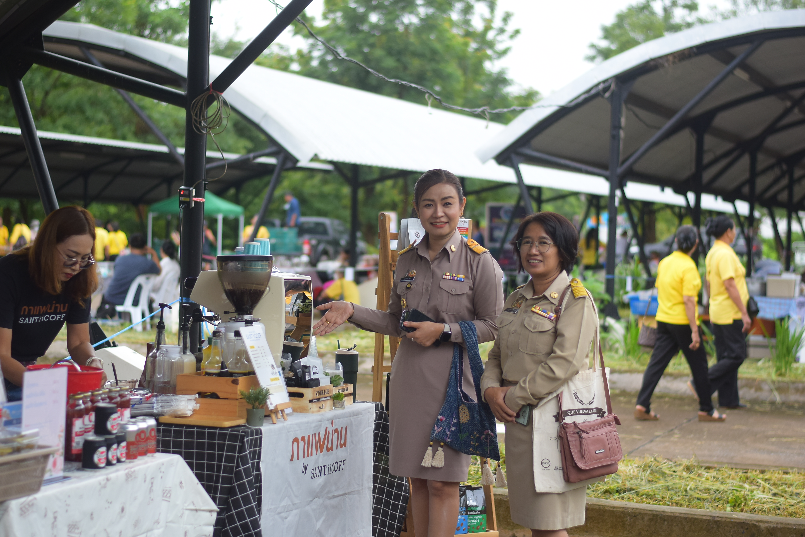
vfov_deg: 18.2
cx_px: 402
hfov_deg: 27.0
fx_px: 1677
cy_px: 268
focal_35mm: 75
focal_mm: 50
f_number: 1.8
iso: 400
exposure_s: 1/1250
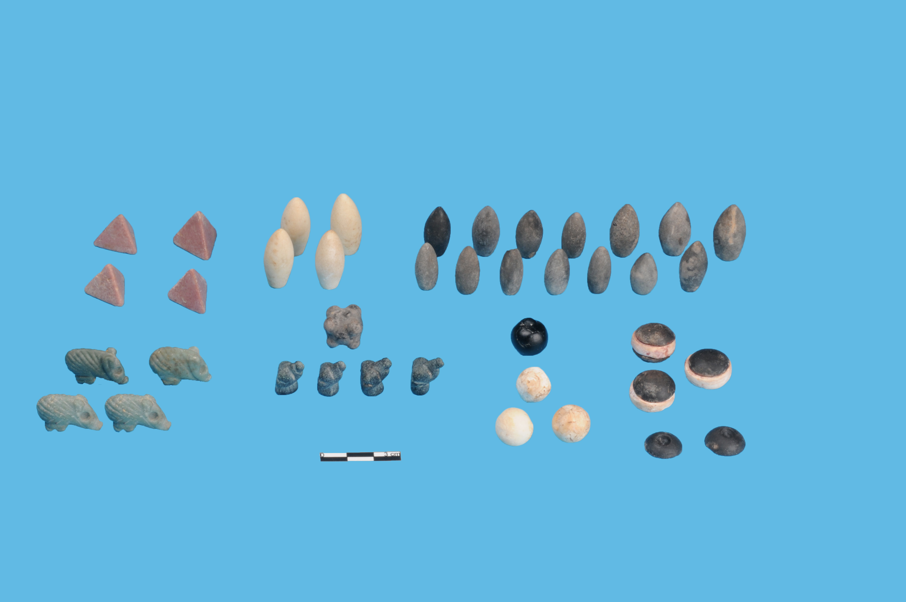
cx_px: 453
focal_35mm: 90
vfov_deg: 15.2
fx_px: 2262
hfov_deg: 22.6
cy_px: 301
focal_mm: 60
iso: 200
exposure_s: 1/250
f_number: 36
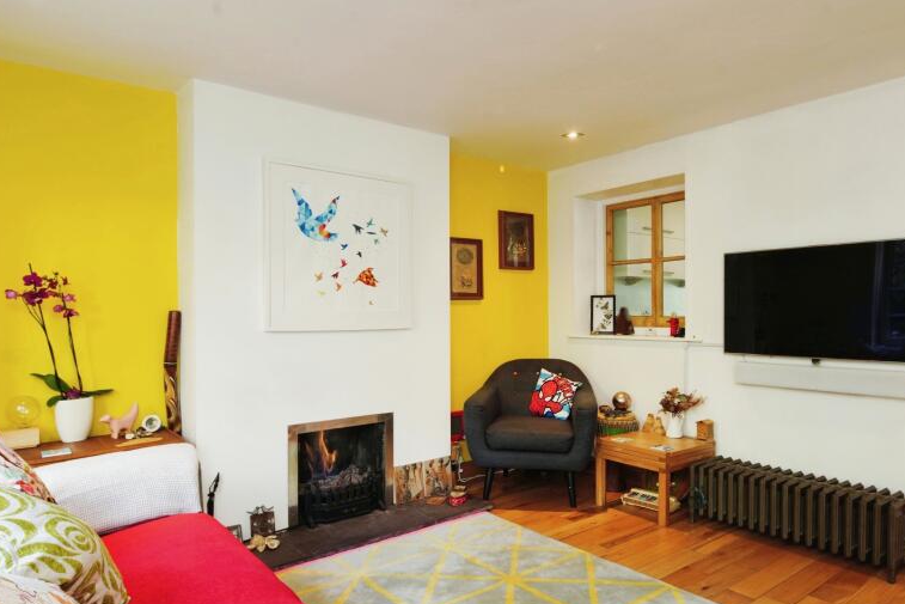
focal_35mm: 23
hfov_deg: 75.8
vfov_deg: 55.1
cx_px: 502
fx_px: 578
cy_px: 312
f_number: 10
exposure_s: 1/10
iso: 640
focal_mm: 17
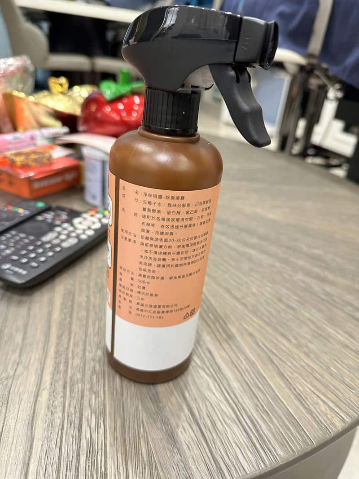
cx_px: 180
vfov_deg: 71.6
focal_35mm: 24
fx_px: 332
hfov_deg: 56.8
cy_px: 240
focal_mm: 6.86
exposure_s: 1/60
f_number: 1.78
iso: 320
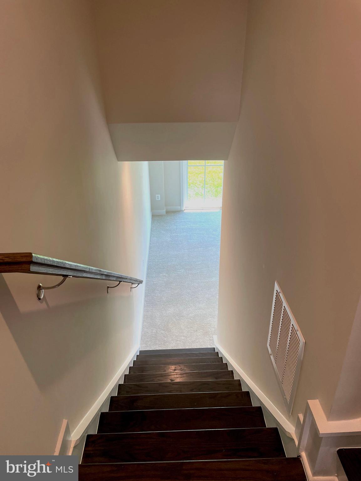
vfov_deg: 67.3
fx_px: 362
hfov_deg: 53.1
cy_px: 240
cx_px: 180
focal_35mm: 26
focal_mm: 4.2
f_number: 1.6
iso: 125
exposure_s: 1/120
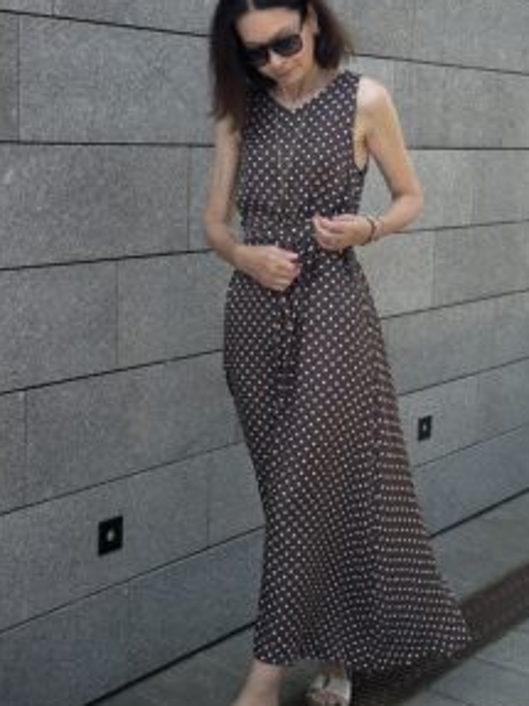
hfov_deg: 21.9
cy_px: 344
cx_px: 320
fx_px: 1366
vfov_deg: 29.0
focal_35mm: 67
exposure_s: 1/2028
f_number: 1.78
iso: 80
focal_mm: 6.86
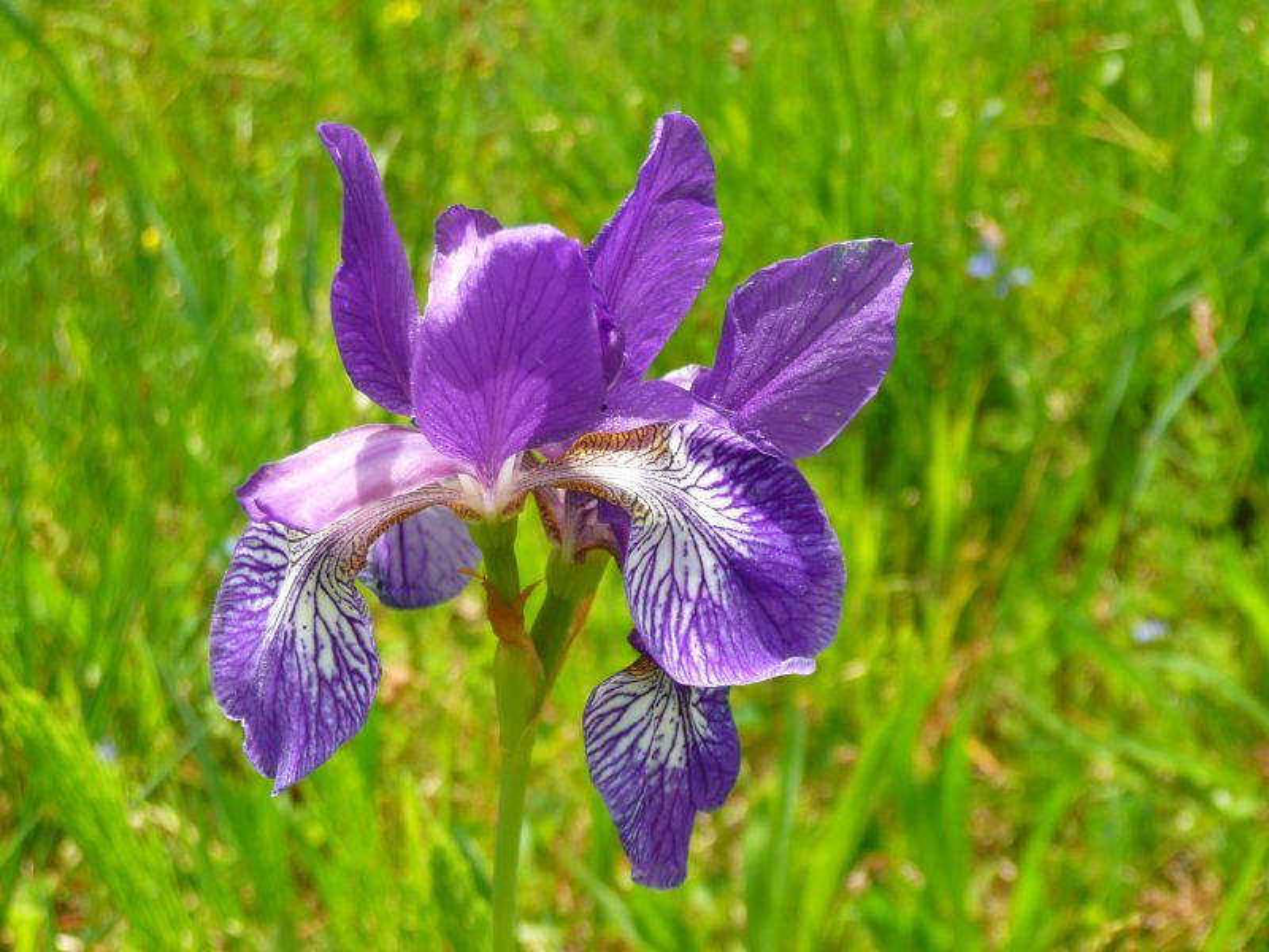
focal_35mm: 55
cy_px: 476
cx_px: 634
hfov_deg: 34.9
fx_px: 2016
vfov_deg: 26.6
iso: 100
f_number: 4.3
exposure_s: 1/200
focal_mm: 9.1
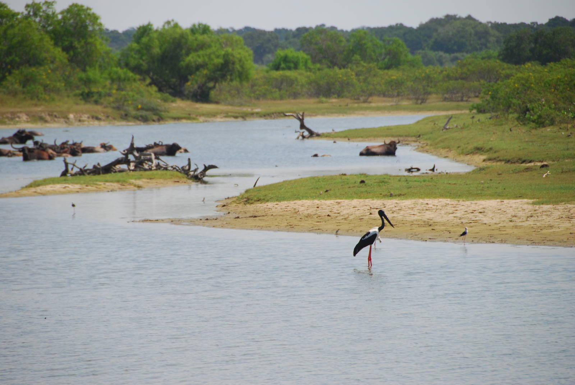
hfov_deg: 6.9
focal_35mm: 300
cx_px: 288
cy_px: 192
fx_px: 4797
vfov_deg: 4.6
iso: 200
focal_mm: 200
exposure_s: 1/800
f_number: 5.6
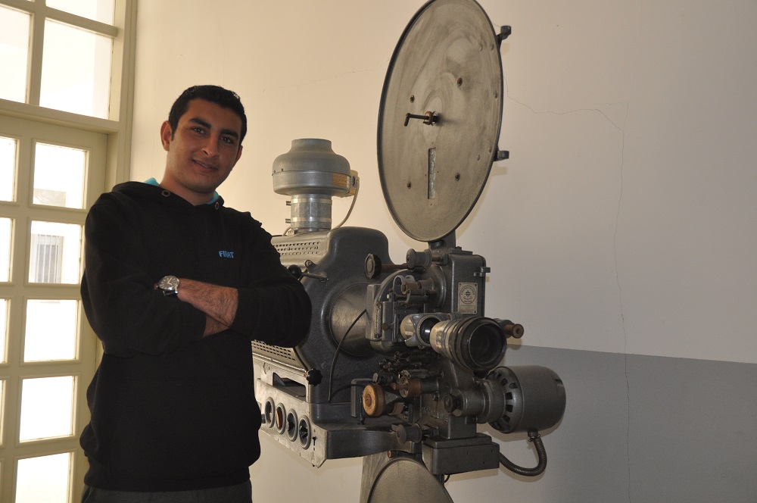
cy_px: 252
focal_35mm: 38
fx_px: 788
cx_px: 378
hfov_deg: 51.3
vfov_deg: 35.4
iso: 640
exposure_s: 1/100
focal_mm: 25
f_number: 3.8
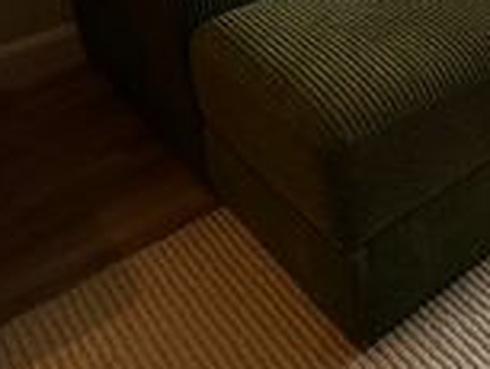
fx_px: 779
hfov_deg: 24.3
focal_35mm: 55
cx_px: 791
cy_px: -221
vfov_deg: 21.3
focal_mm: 2.22
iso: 100
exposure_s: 1/120
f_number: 2.2
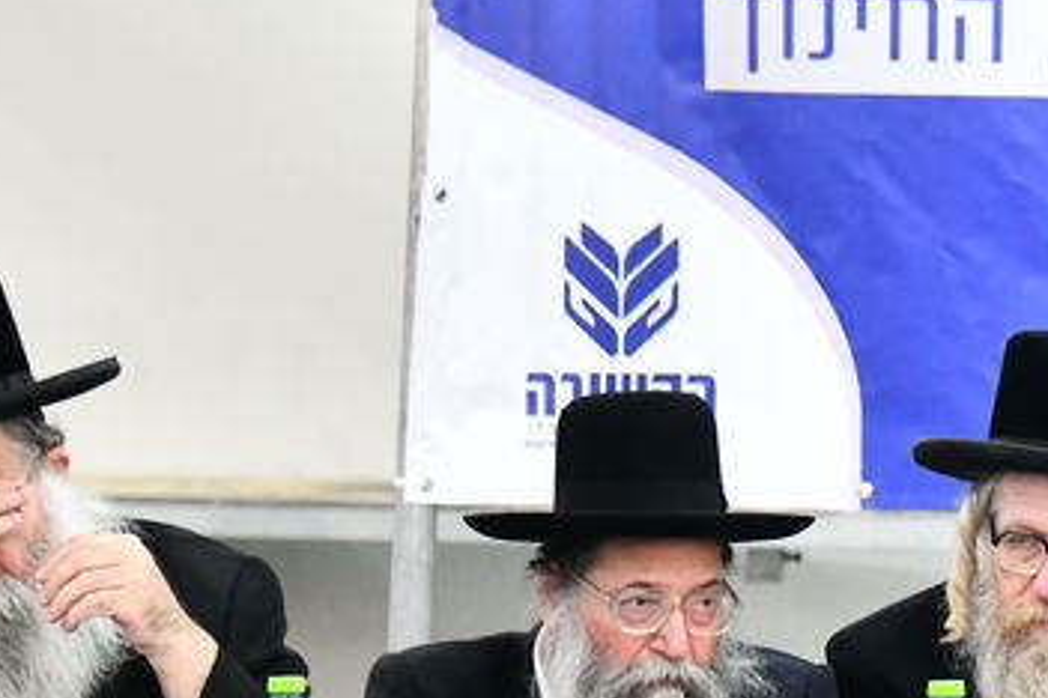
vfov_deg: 3.3
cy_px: 541
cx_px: 1803
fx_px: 12197
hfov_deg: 4.9
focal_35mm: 419
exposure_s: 1/100
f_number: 5.6
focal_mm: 105
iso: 3200
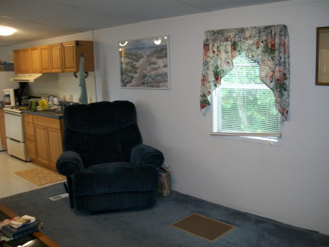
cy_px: 124
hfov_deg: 51.4
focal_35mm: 36
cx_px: 164
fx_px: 342
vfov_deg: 39.7
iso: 160
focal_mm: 6
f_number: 2.7
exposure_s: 1/30
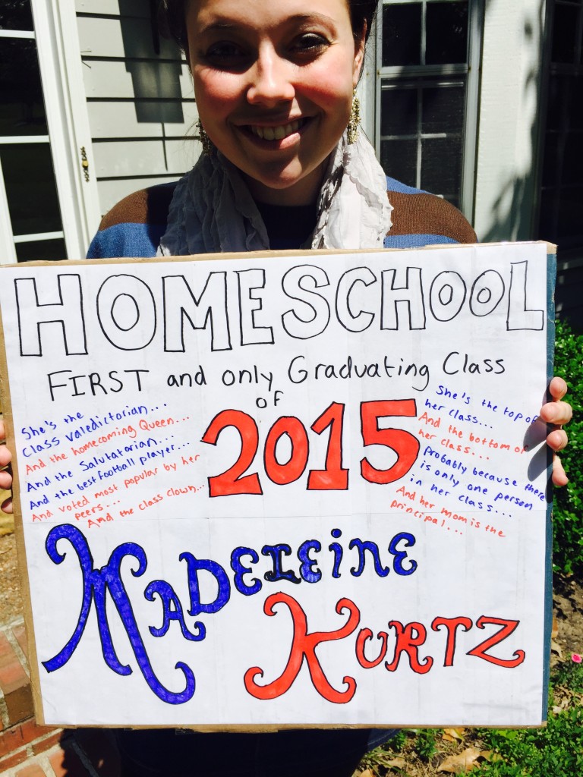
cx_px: 292
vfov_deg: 61.7
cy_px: 388
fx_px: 651
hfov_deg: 48.2
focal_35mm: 29
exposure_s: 1/3049
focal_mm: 4.15
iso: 32
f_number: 2.2
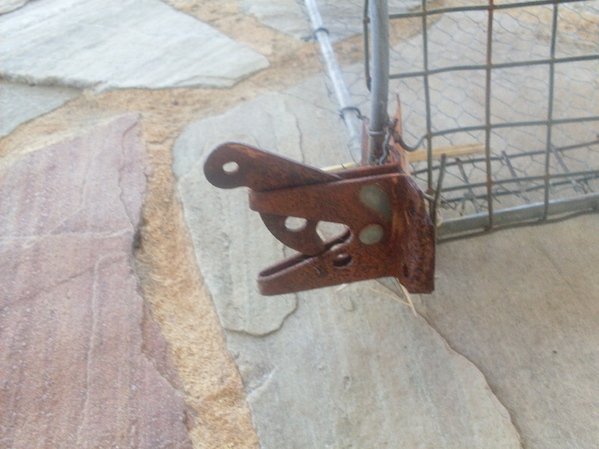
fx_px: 658
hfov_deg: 49.0
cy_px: 224
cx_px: 300
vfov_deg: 37.7
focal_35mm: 38
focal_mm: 6.3
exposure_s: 1/45
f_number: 2.8
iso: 100
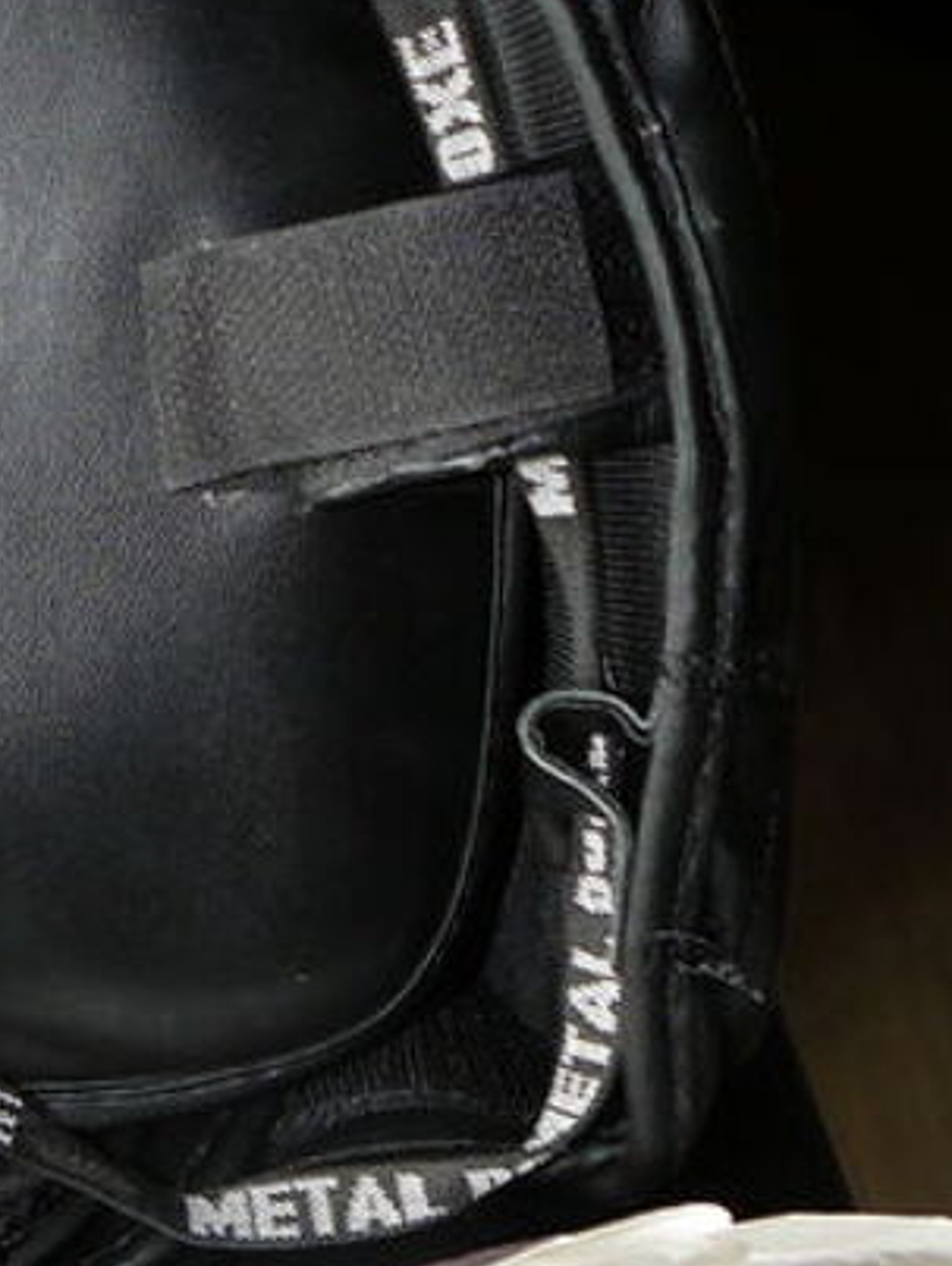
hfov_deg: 12.4
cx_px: 239
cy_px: 897
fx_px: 4357
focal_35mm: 119
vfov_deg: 16.5
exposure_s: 1/30
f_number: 2.8
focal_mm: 6
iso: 100
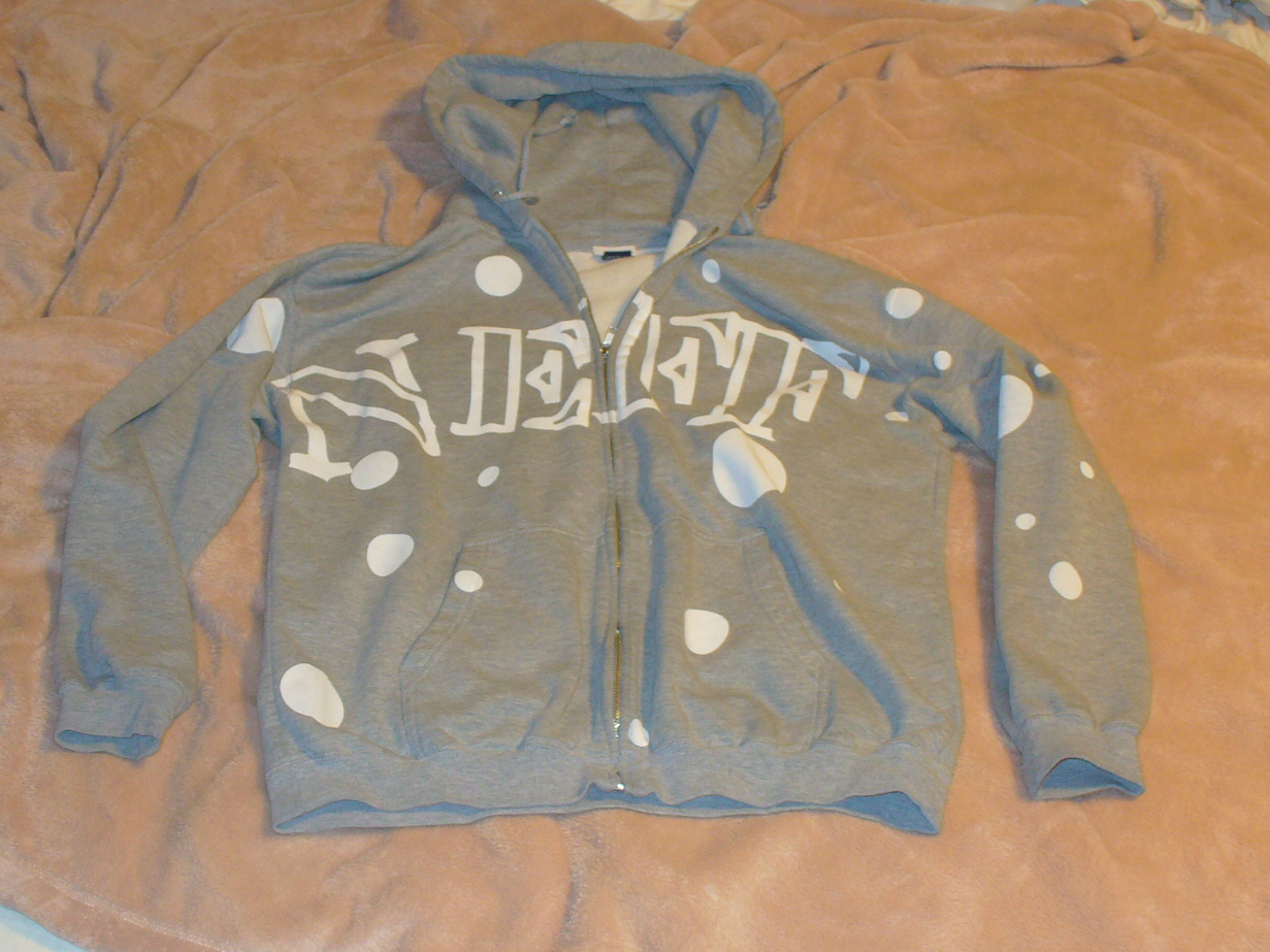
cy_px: 468
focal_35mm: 52
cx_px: 620
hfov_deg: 36.8
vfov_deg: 28.0
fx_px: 1908
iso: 100
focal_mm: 6.1
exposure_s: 1/8
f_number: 2.8
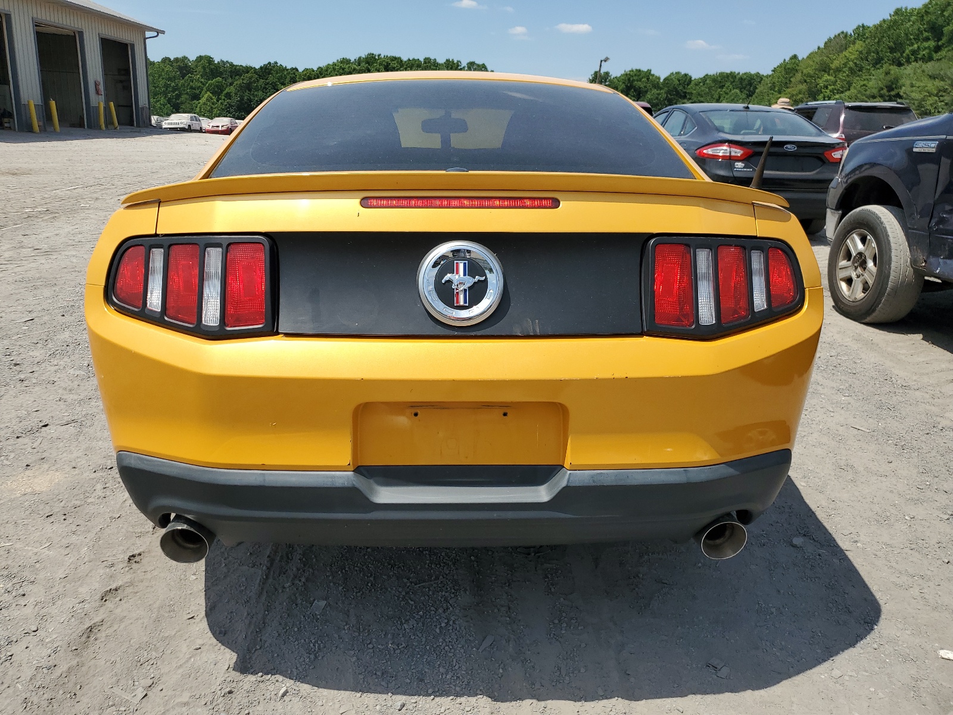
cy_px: 358
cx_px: 476
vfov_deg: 53.1
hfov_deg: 67.3
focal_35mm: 26
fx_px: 716
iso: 50
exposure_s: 1/5000
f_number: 1.5
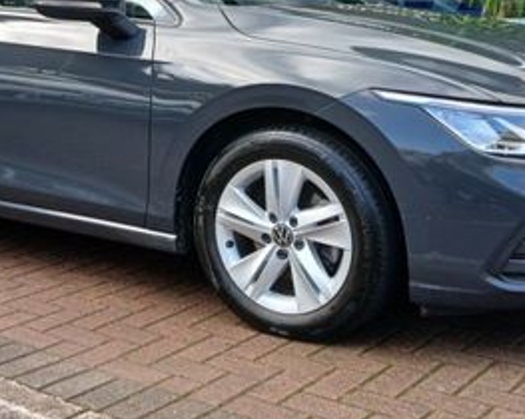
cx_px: 166
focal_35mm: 58
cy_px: 94
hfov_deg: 32.2
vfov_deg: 25.8
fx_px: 901
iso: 25
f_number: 1.8
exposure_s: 1/100
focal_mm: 3.98
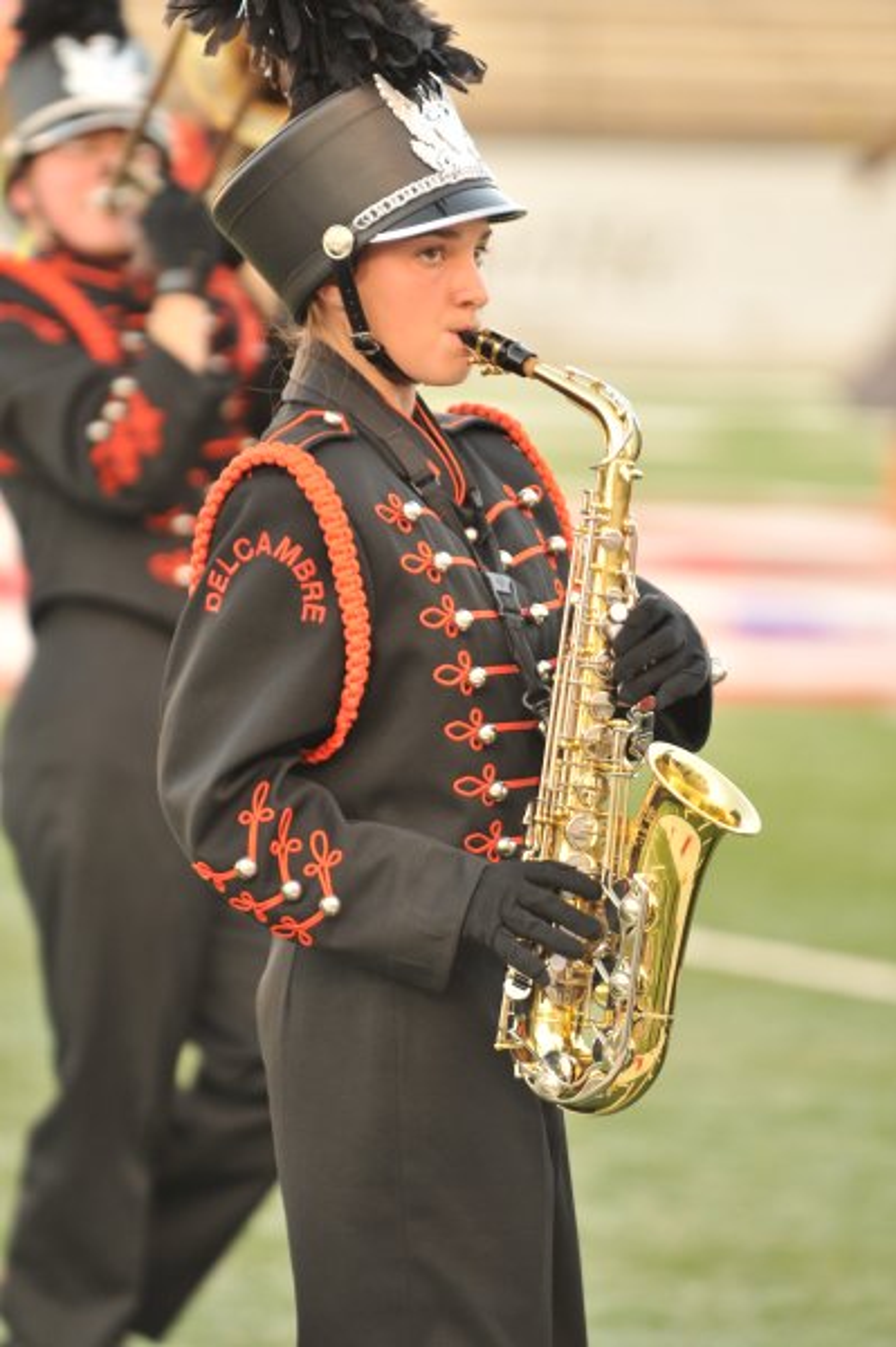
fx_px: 11219
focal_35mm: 300
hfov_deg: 4.6
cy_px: 674
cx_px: 448
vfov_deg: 6.9
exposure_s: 1/160
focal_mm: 200
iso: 200
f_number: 2.8
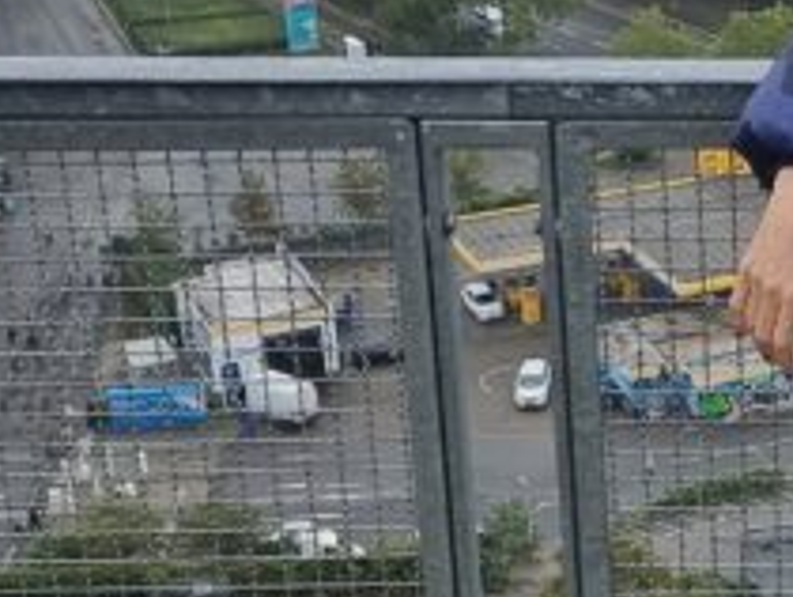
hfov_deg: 16.2
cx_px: 933
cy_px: 321
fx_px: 2683
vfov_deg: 12.7
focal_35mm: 117
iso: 50
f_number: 1.8
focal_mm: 6.7
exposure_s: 1/346
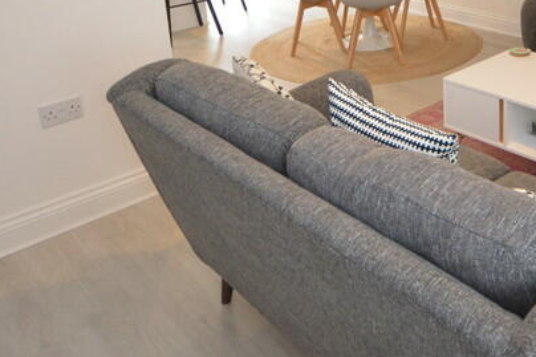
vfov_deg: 32.3
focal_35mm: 38
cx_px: 440
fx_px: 566
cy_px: 1
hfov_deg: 47.5
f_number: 4
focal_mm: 10
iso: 720
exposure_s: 1/60
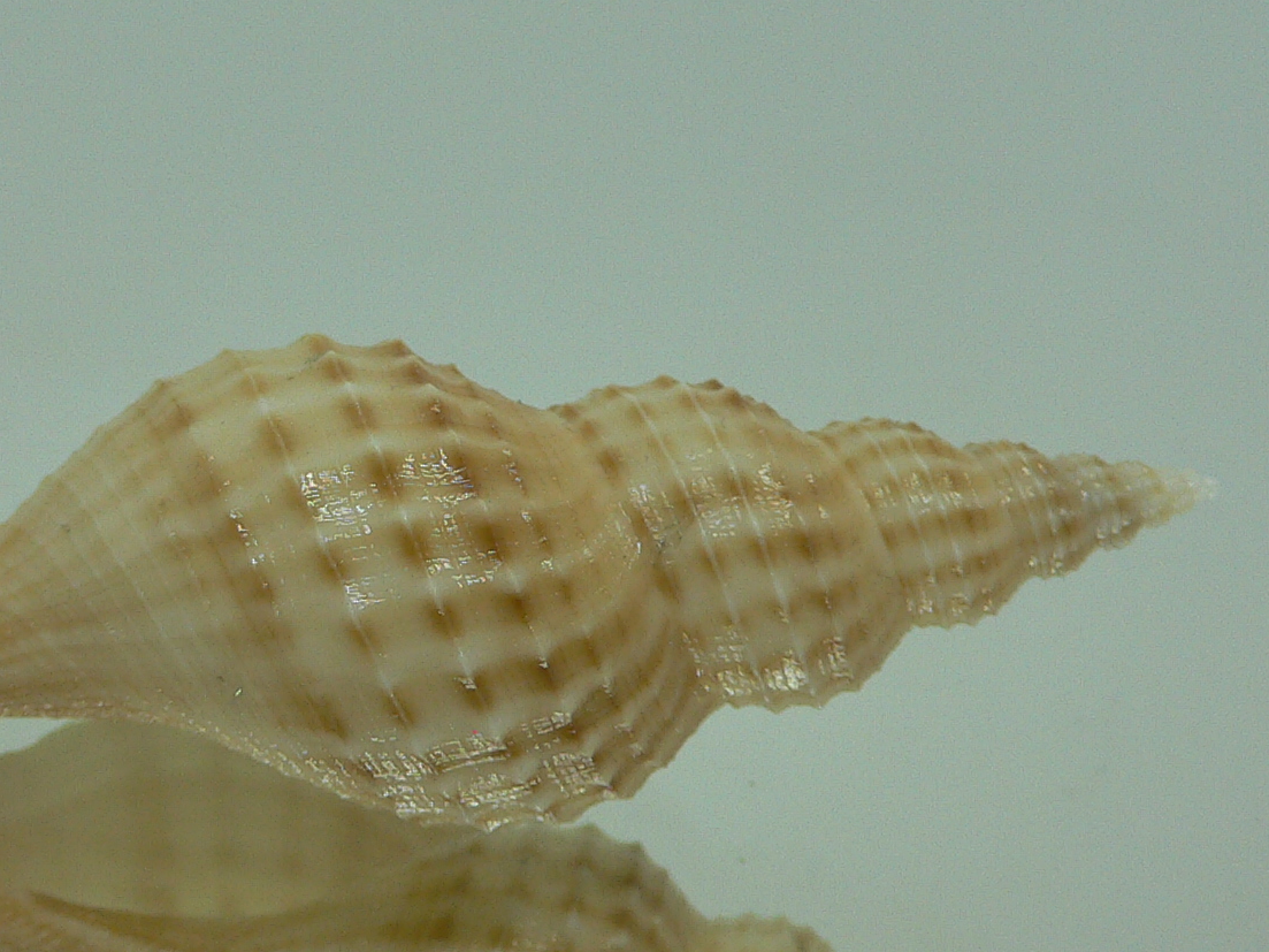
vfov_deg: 22.9
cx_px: 345
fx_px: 2346
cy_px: 561
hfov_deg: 29.9
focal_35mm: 64
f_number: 2.8
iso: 100
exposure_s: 1/60
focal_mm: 4.6
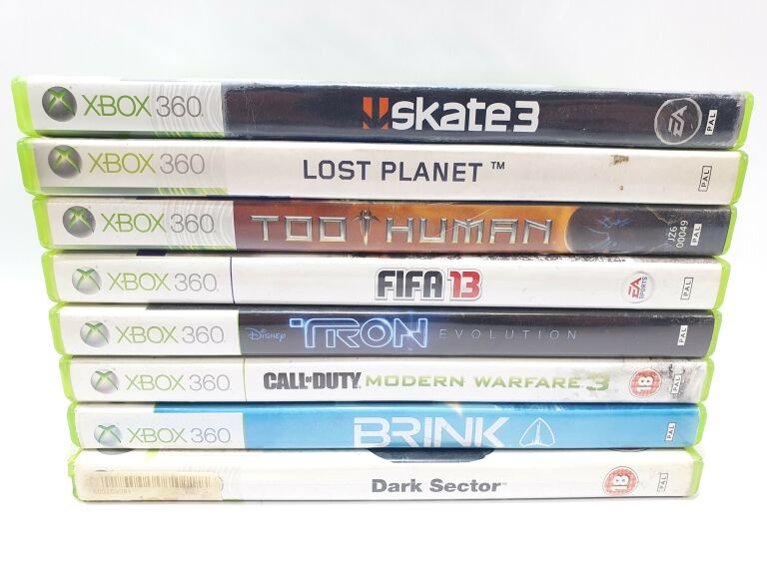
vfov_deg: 53.1
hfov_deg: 67.3
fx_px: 576
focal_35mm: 26
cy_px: 288
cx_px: 384
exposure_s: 1/100
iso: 80
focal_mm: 4.32
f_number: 2.4
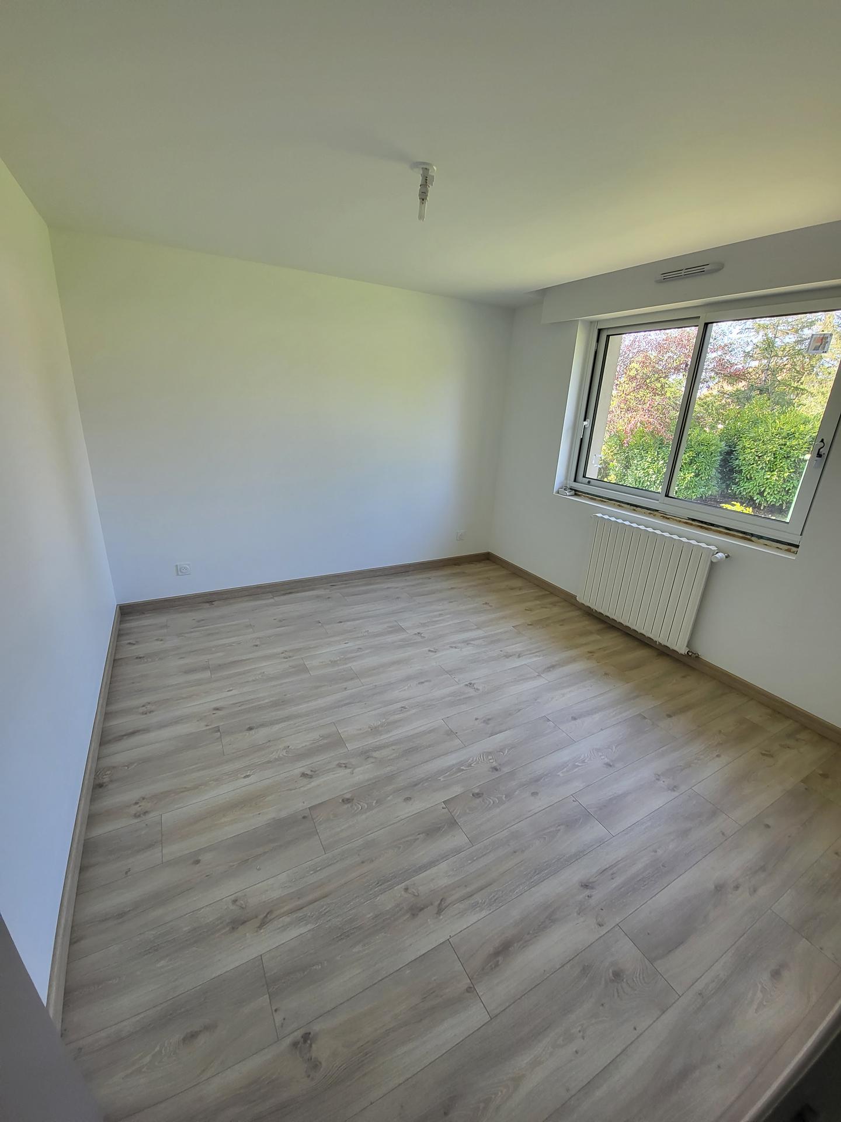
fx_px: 421
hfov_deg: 89.9
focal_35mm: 13
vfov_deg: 106.2
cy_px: 561
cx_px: 420
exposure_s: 1/50
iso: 64
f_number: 2.2
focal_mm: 1.74
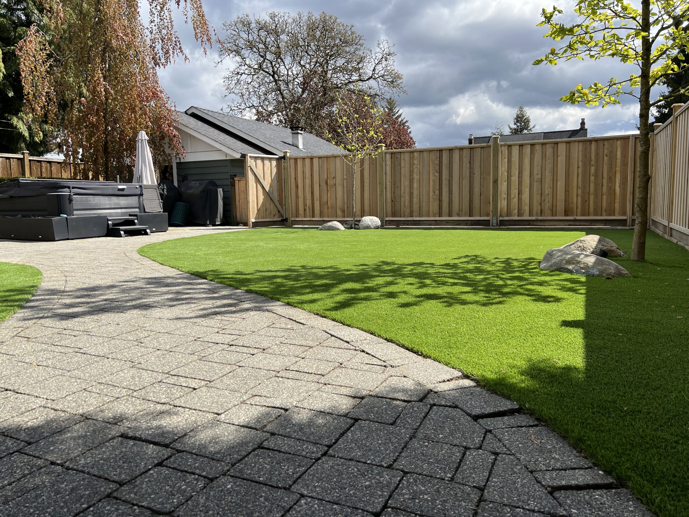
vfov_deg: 53.1
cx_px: 344
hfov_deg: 67.3
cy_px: 258
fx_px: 518
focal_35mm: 26
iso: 50
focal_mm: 5.7
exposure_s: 1/2571
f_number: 1.5
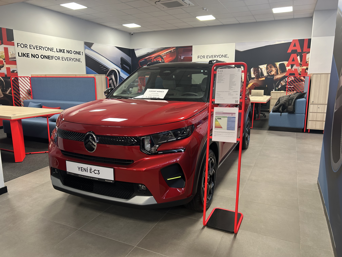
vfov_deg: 53.1
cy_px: 128
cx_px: 171
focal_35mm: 26
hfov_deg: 67.3
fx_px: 257
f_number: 1.5
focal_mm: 5.7
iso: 100
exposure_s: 1/50
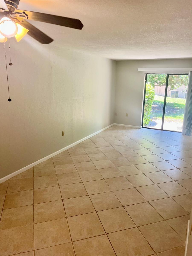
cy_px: 128
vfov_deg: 67.3
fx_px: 192
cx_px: 96
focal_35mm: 26
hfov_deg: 53.1
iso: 125
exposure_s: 1/120
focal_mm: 5.1
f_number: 1.6
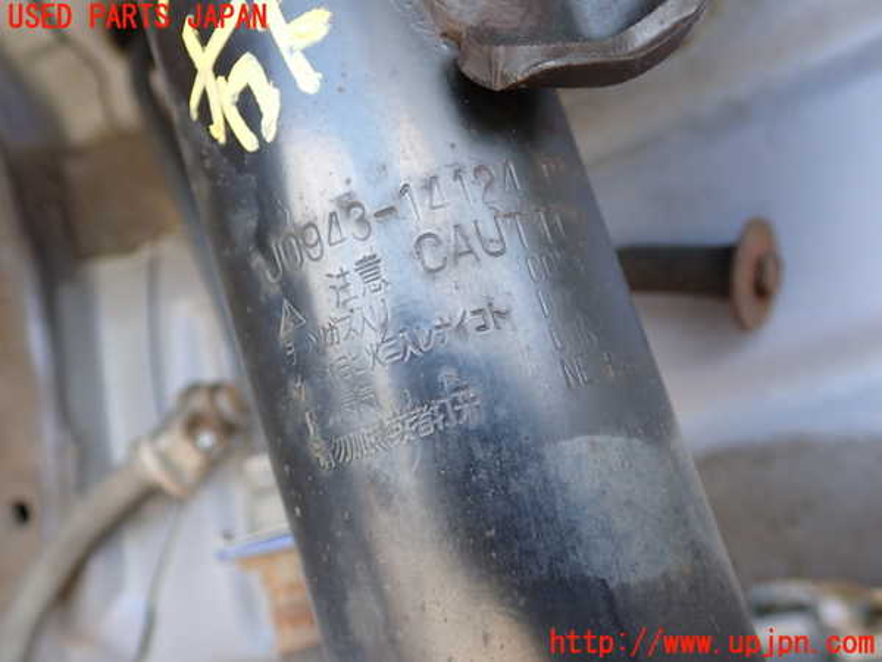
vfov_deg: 39.7
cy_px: 331
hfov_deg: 51.4
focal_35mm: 36
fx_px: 917
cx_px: 441
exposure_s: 1/125
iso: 160
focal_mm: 6.37
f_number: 2.5
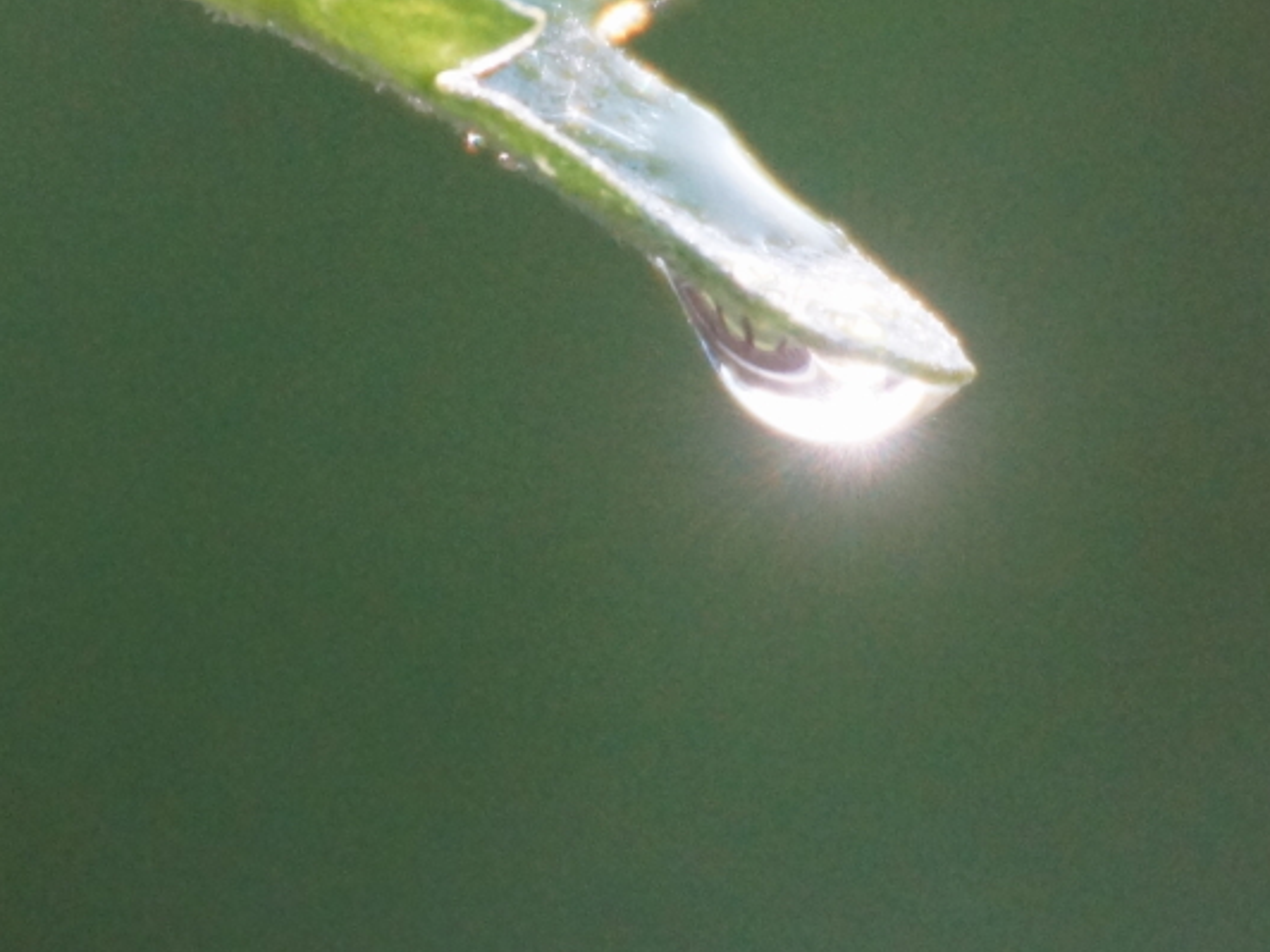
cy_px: 246
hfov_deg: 2.9
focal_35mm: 677
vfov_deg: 2.2
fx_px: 24838
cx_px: 795
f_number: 6.3
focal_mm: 250
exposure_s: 1/125
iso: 1600
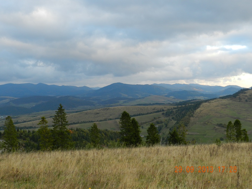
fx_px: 335
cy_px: 94
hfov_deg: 41.2
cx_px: 126
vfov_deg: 31.5
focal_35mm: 46
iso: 160
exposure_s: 1/80
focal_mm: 8.1
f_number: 4.2
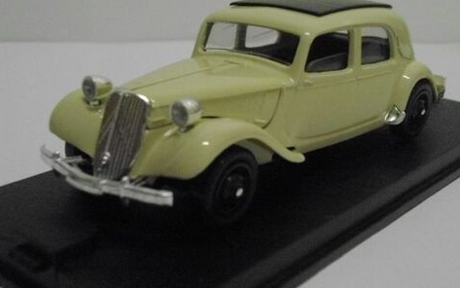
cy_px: 128
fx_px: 715
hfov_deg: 35.7
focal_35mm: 57
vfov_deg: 22.8
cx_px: 230
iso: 1600
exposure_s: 1/160
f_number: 3.9
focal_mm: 9.5
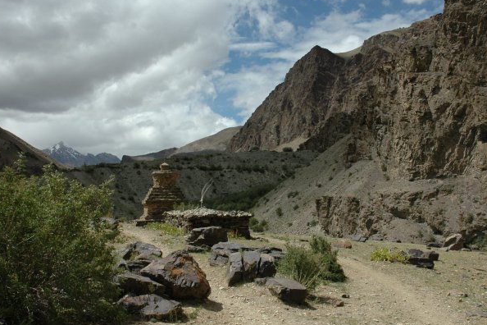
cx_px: 272
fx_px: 541
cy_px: 165
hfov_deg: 48.4
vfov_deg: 33.4
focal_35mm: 40
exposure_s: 1/400
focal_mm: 22
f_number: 10
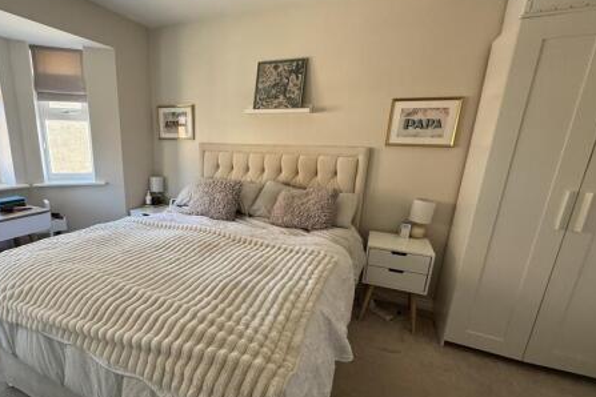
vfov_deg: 64.2
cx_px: 225
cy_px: 228
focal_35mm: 19
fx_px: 315
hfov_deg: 85.3
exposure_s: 1/100
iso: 200
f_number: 2.2
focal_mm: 2.22
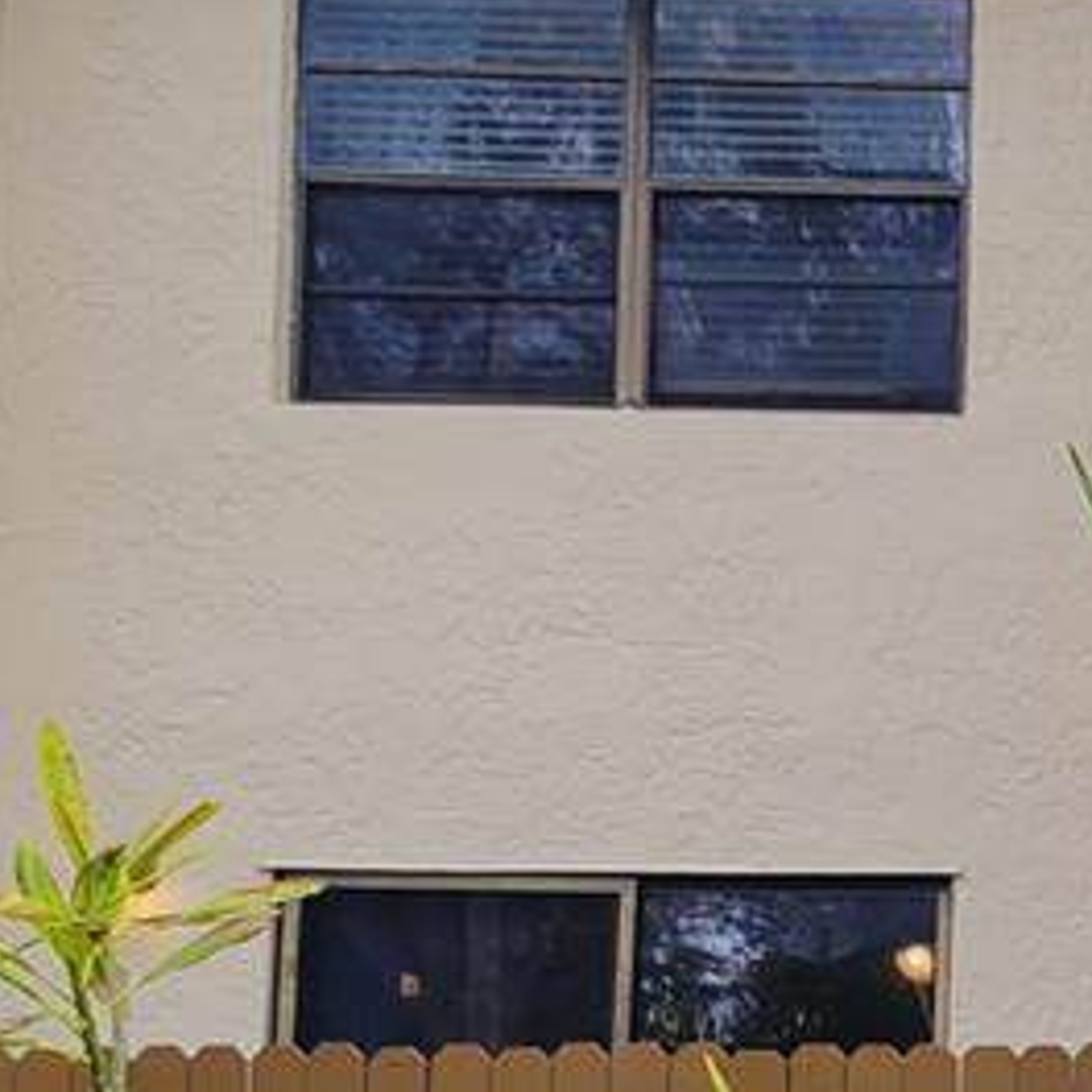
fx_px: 3176
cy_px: 972
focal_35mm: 89
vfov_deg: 19.2
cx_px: 1837
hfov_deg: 16.8
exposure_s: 1/488
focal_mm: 5.4
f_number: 1.8
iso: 40
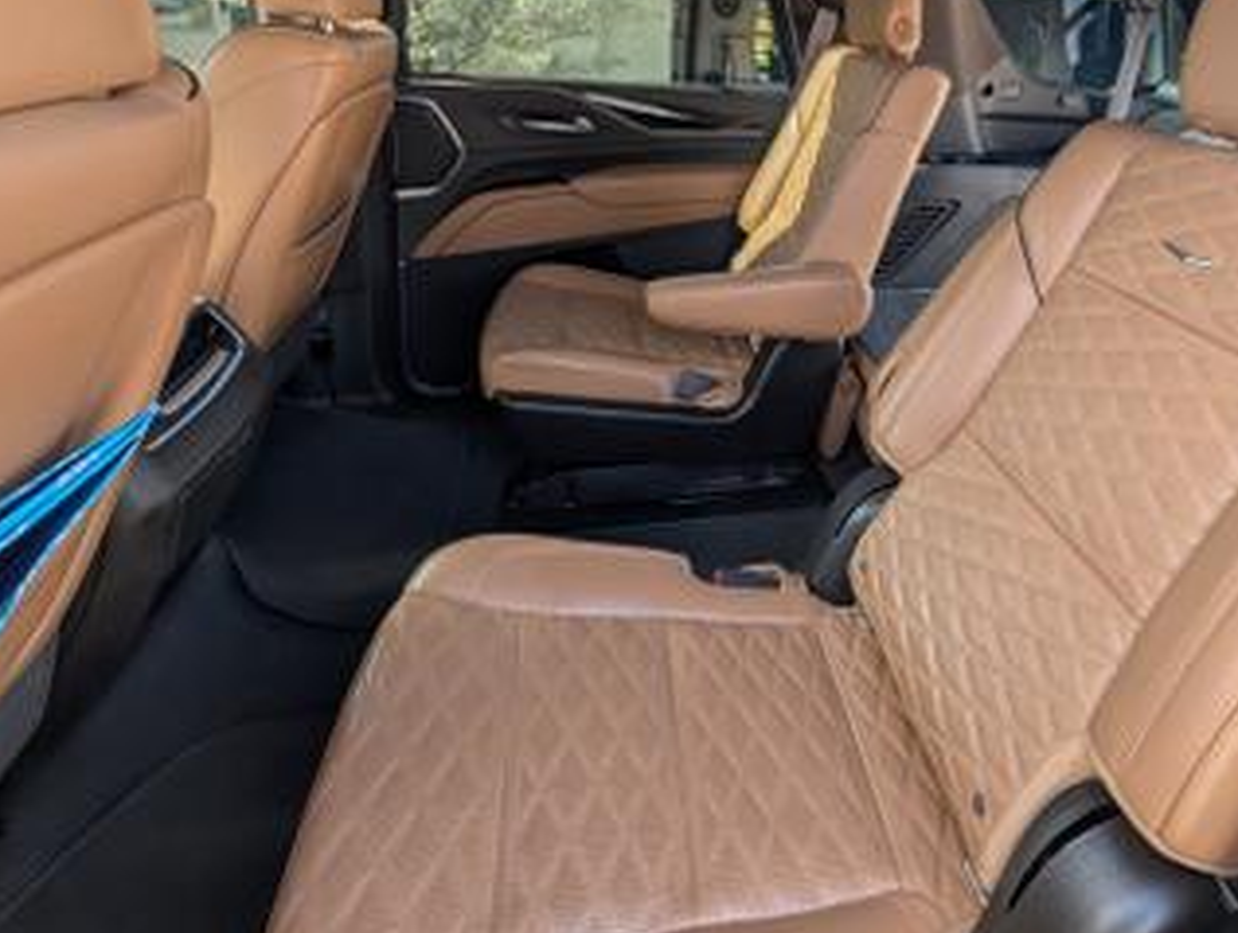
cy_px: 246
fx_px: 681
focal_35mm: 19
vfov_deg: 65.1
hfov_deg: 81.9
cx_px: 816
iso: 48
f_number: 1.7
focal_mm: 2.02
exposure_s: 1/273
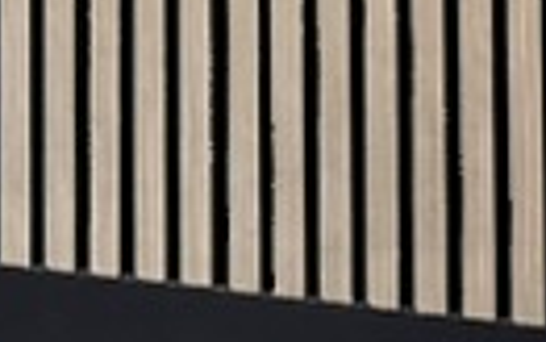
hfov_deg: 10.4
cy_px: -888
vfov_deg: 5.9
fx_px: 2962
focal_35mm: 199
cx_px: 538
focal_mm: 6.86
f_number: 1.78
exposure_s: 1/60
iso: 125
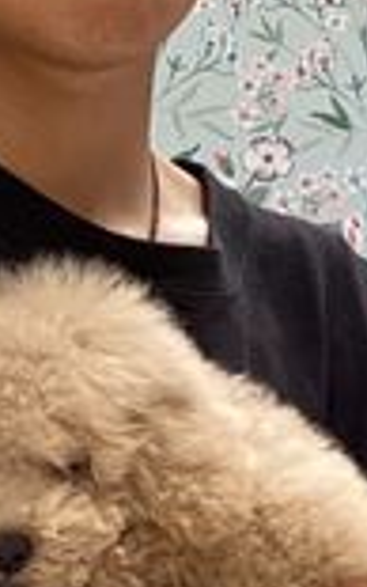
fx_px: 2031
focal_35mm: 127
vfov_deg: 16.4
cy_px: 439
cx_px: 151
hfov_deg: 10.3
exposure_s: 1/60
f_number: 2.4
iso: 125
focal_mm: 3.3
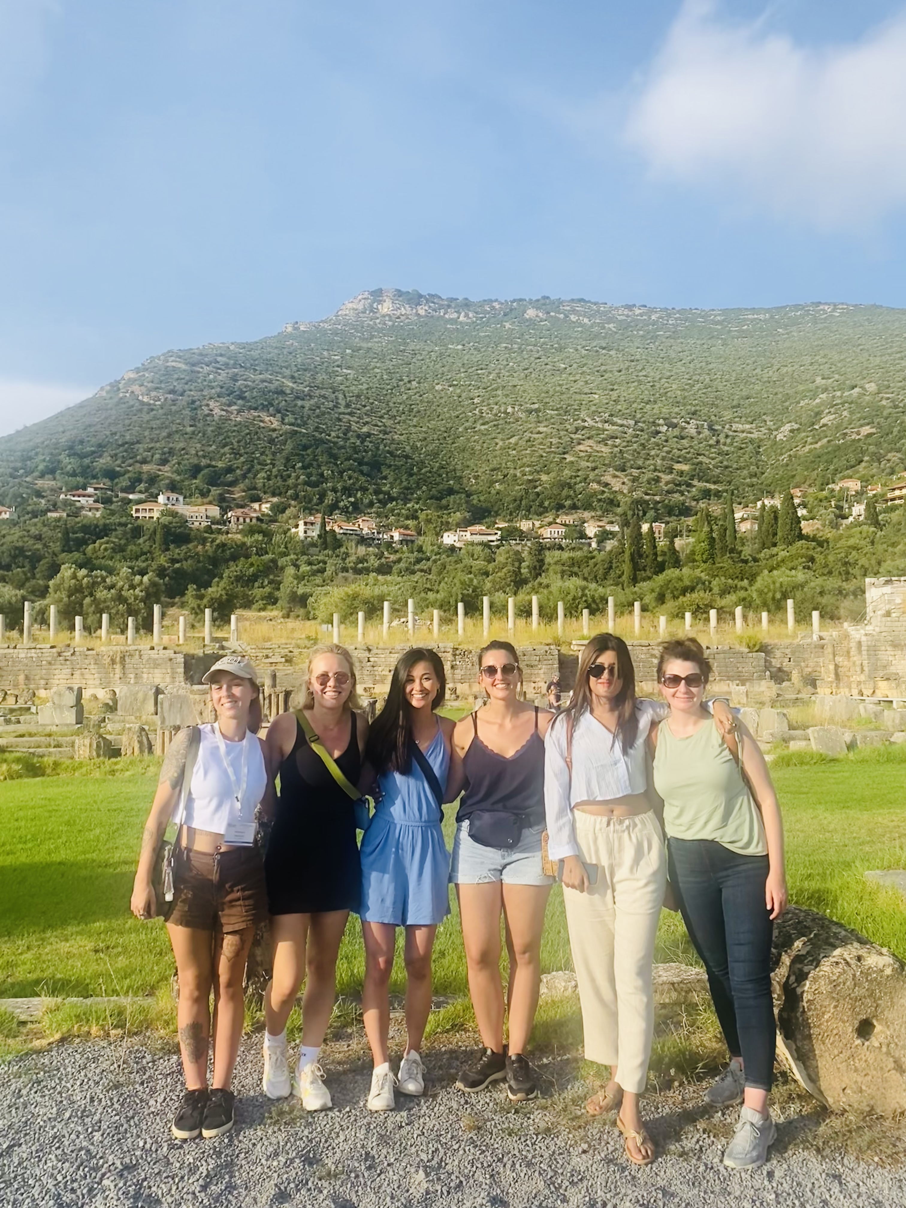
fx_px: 907
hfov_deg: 53.1
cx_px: 453
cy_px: 604
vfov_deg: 67.3
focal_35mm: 26
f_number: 1.8
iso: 32
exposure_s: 1/1653
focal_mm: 4.25
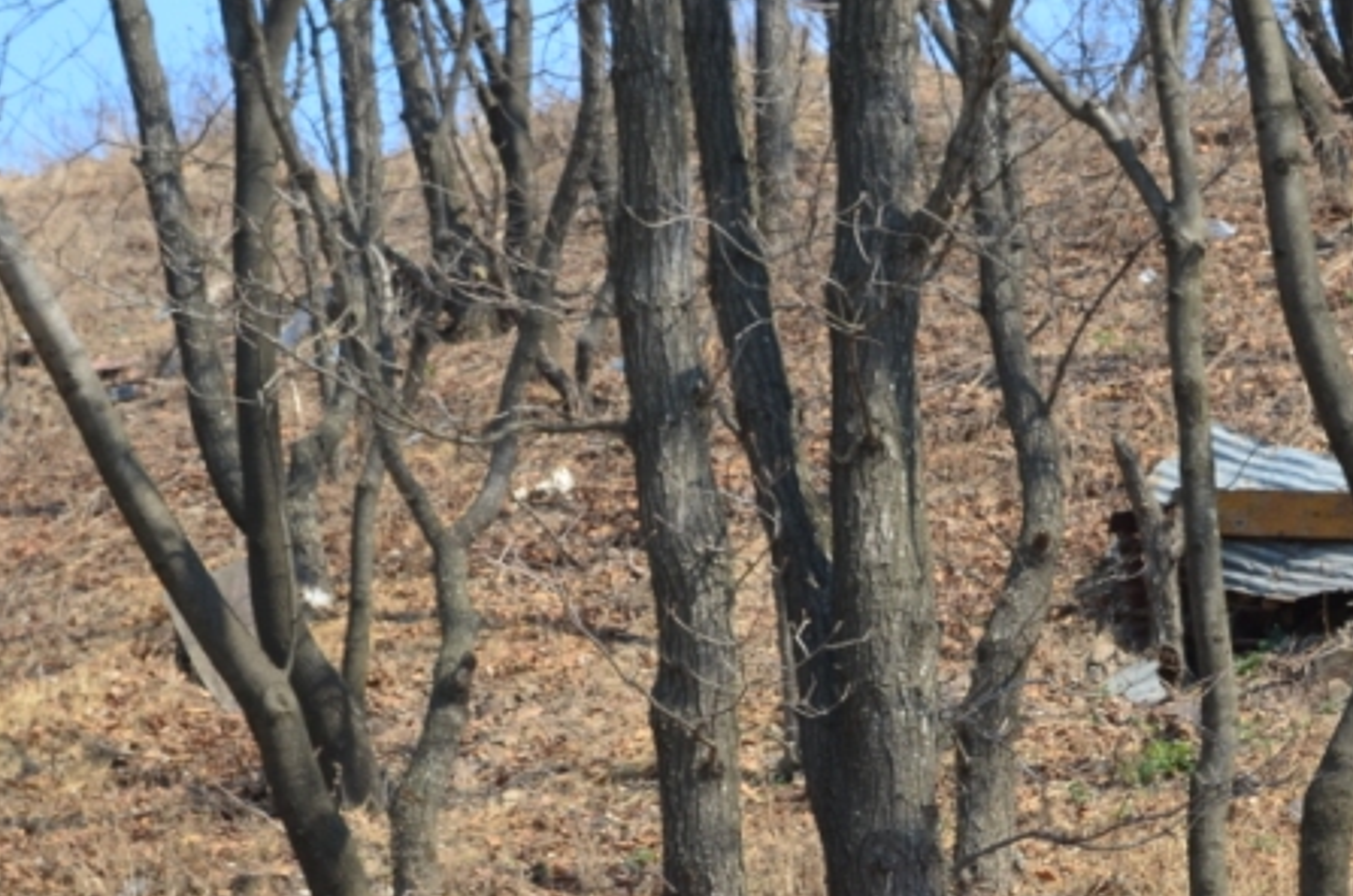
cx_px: 1144
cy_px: 905
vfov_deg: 8.6
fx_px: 5925
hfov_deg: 12.9
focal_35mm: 158
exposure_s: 1/125
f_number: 11
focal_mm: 46
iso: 200
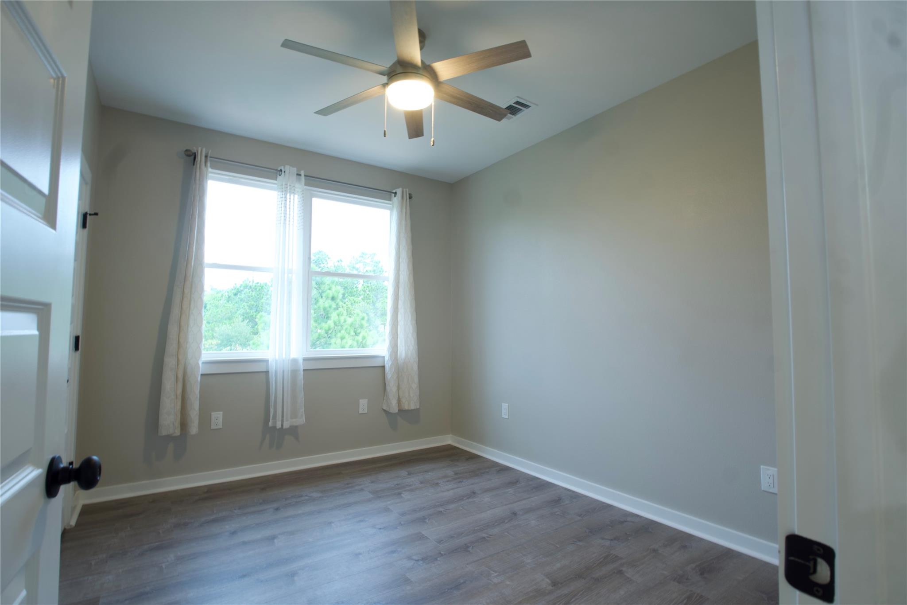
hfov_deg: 95.0
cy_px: 302
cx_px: 454
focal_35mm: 16
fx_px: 416
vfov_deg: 72.0
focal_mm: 11
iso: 100
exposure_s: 1/1.25
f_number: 8
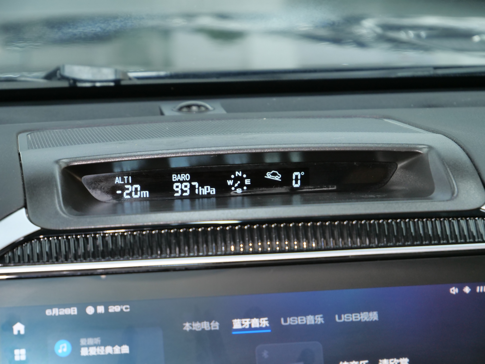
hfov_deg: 16.4
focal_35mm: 120
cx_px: 242
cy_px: 182
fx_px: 1681
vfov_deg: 12.3
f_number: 5.6
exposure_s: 1/15
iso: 800
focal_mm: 60
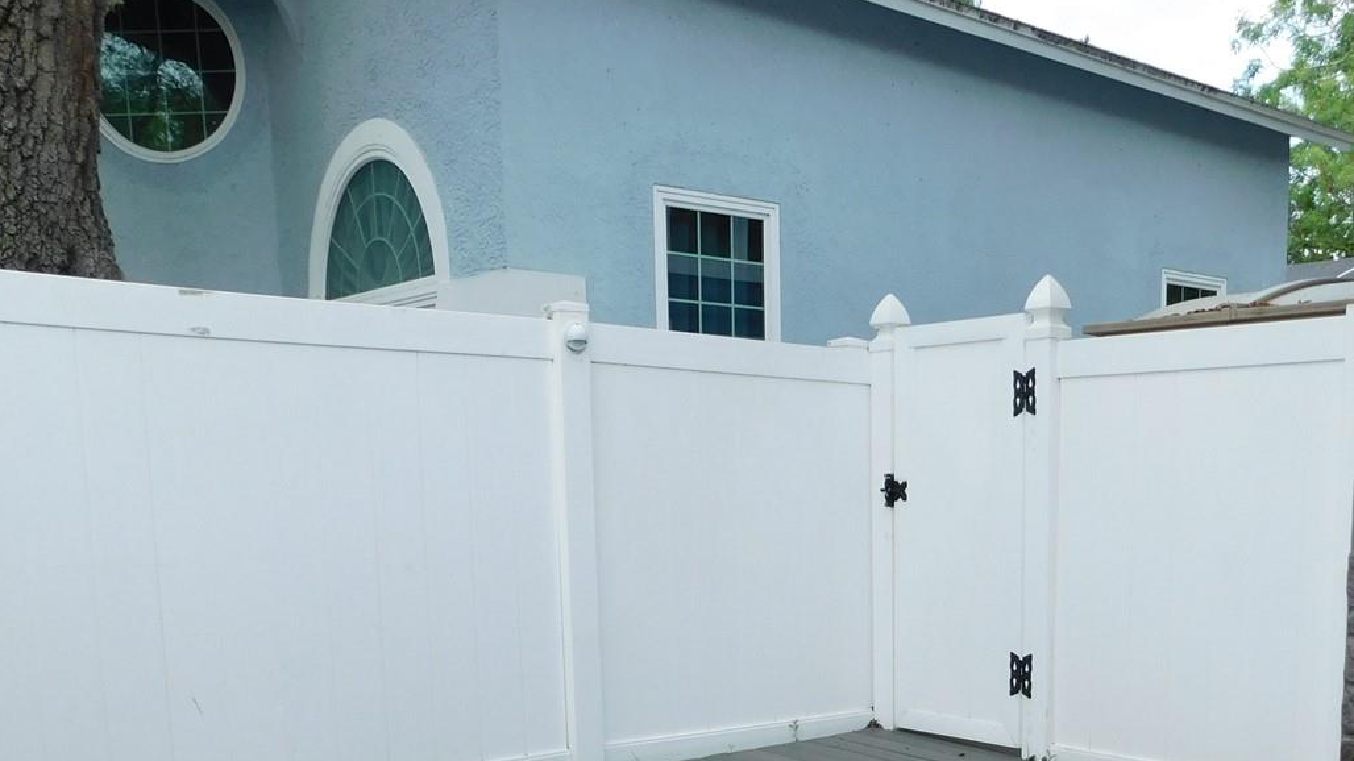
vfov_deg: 28.7
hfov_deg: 50.9
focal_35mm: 39
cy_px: 743
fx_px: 1400
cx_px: 869
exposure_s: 1/500
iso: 125
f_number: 3
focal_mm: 4
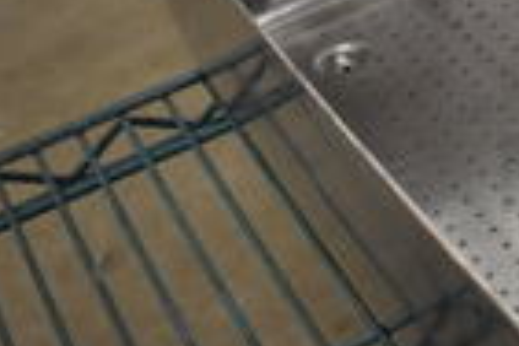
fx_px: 1687
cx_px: 913
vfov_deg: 11.6
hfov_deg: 15.3
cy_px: 18
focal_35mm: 117
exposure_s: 1/125
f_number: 3.5
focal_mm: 18
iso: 1800
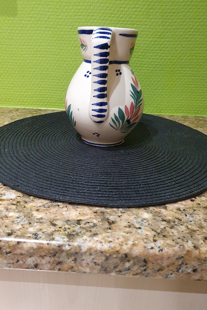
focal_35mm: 28
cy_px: 152
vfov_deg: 65.5
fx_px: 241
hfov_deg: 46.4
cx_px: 103
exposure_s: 1/50
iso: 640
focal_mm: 4.32
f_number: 2.4
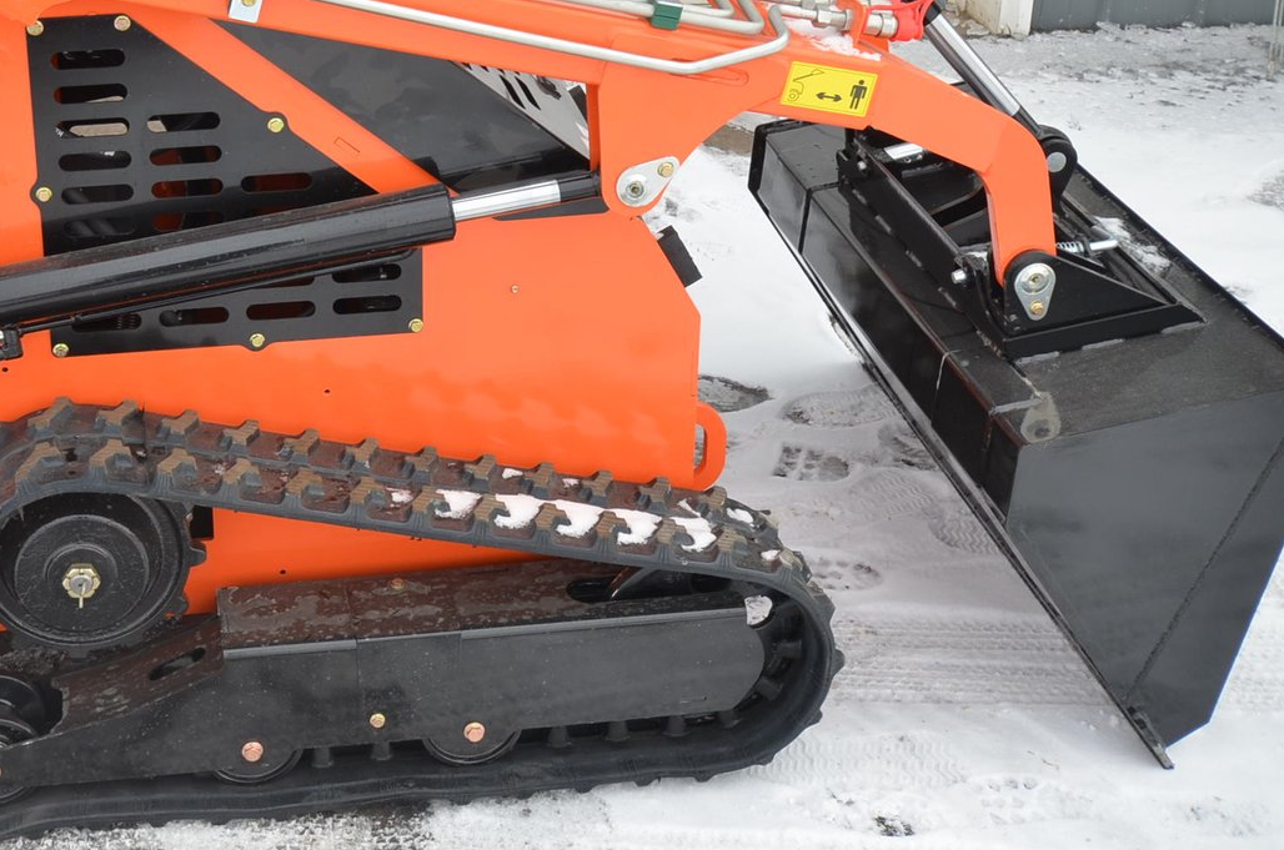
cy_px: 170
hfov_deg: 32.8
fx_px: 2136
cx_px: 314
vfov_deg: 22.2
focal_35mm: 60
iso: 200
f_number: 7.1
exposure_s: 1/125
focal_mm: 24
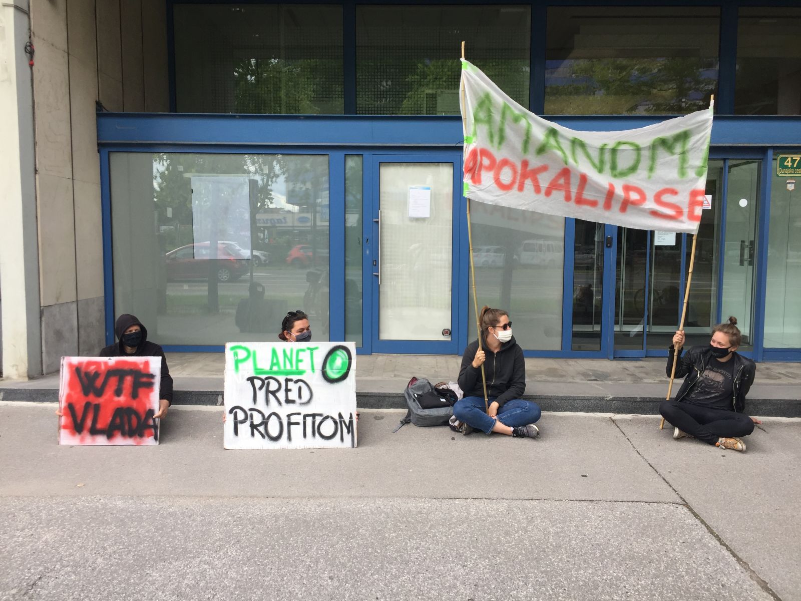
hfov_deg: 61.7
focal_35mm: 29
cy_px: 300
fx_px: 671
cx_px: 400
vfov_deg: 48.2
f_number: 2.2
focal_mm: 4.15
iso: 32
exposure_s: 1/403
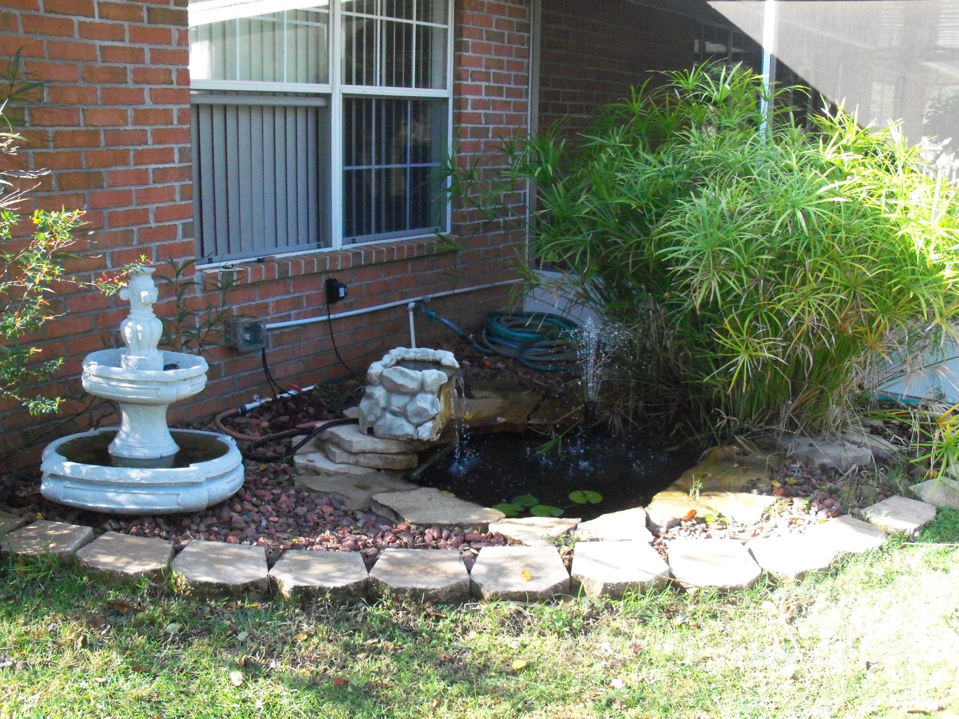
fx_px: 970
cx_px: 480
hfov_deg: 52.6
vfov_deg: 40.7
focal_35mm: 35
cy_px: 360
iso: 400
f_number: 3
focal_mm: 6.3
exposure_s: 1/500
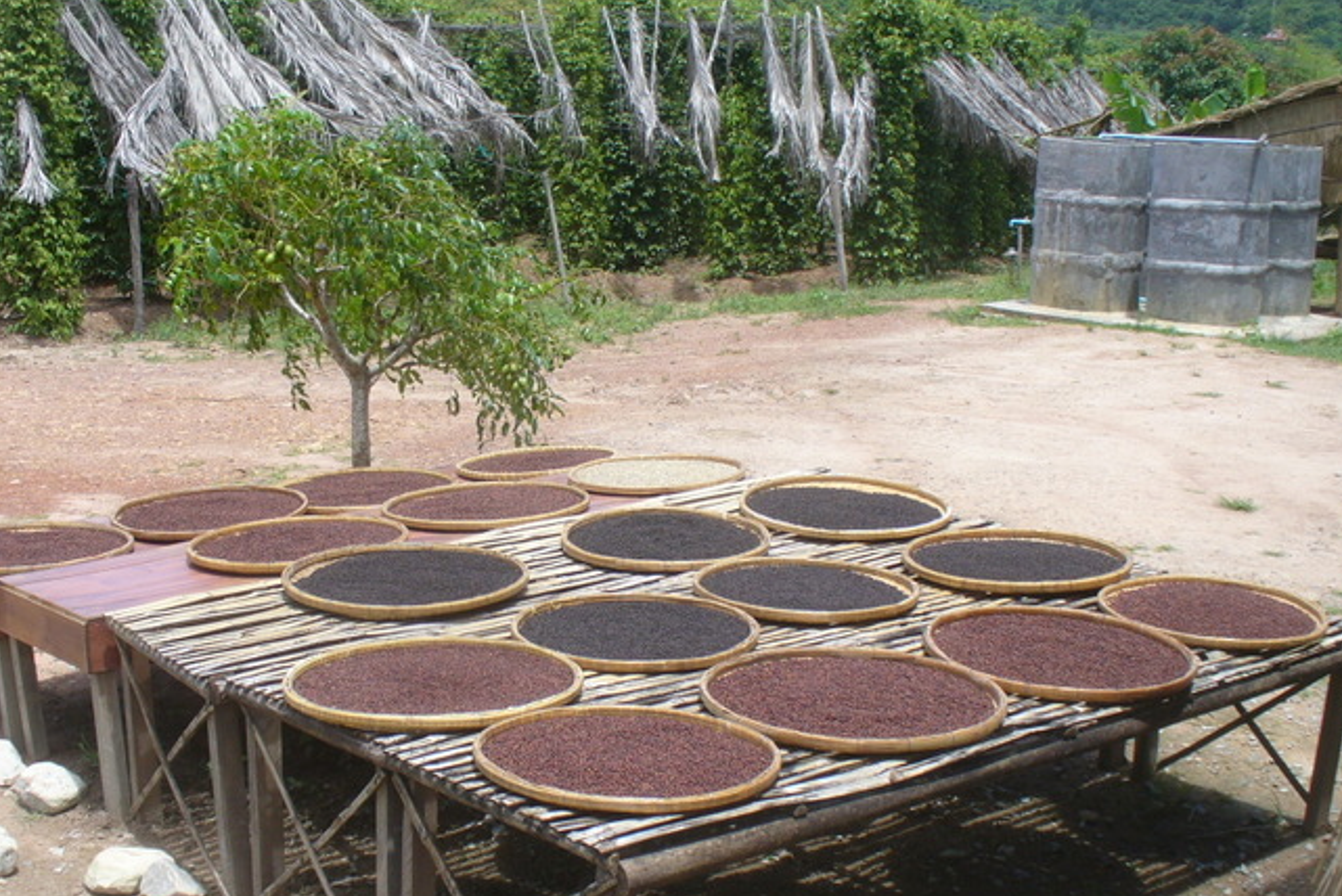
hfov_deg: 41.1
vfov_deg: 28.1
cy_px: 465
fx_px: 1790
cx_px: 634
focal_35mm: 48
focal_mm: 6.1
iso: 80
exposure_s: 1/200
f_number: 5.6
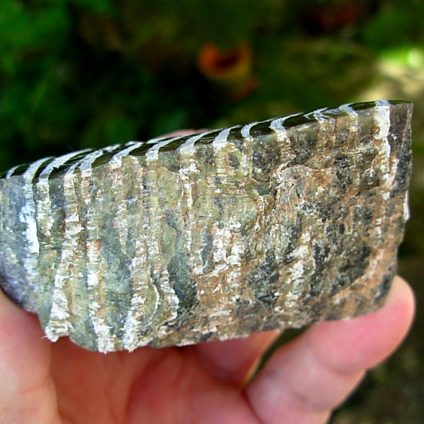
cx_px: 234
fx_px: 624
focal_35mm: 45
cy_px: 212
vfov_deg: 37.6
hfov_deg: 37.5
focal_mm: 6.3
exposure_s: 1/78.3
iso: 50
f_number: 2.9
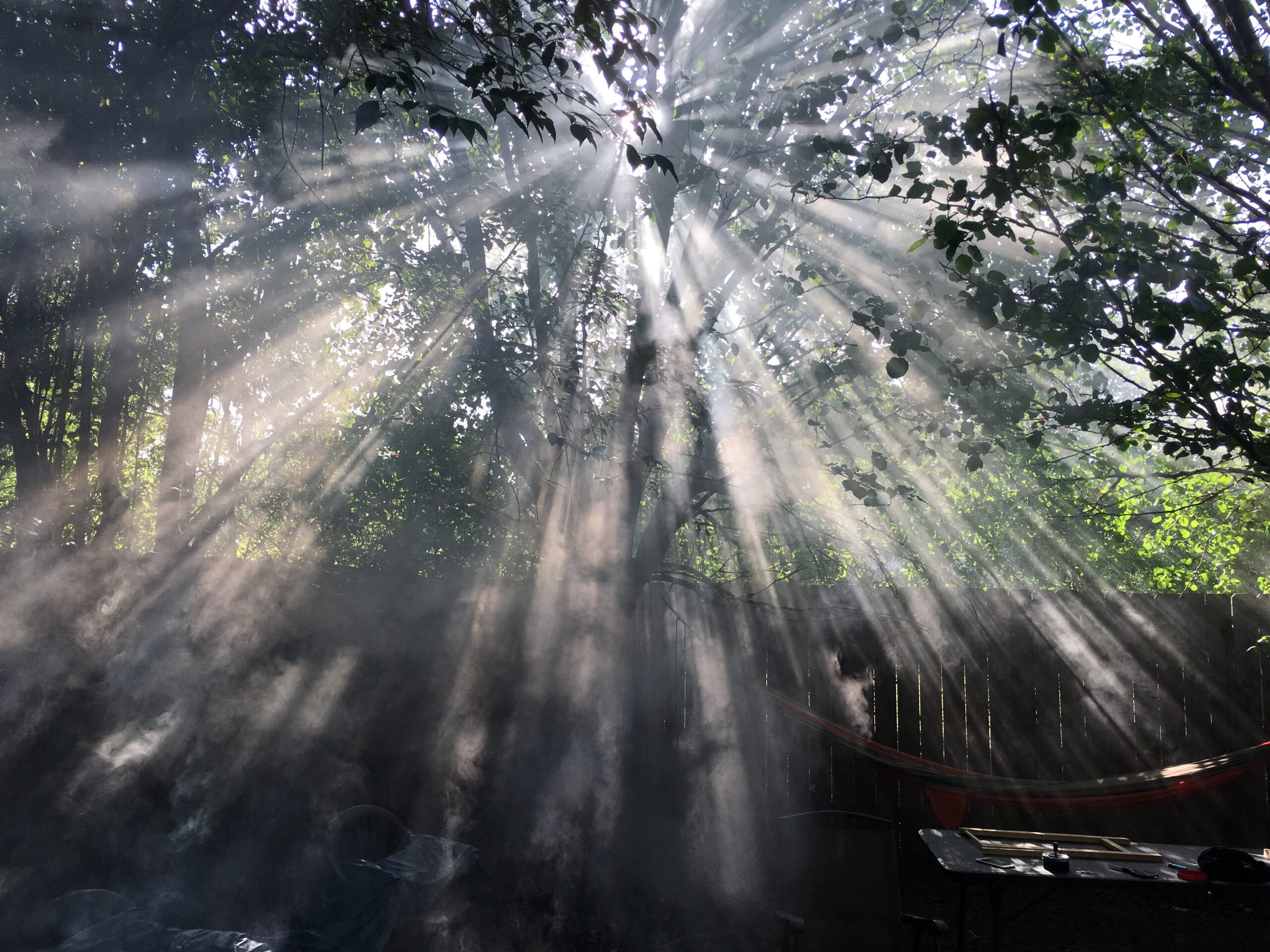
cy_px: 476
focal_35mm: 29
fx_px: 1064
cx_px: 635
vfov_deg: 48.2
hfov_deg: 61.7
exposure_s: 1/366
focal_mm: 4.15
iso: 25
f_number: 2.2
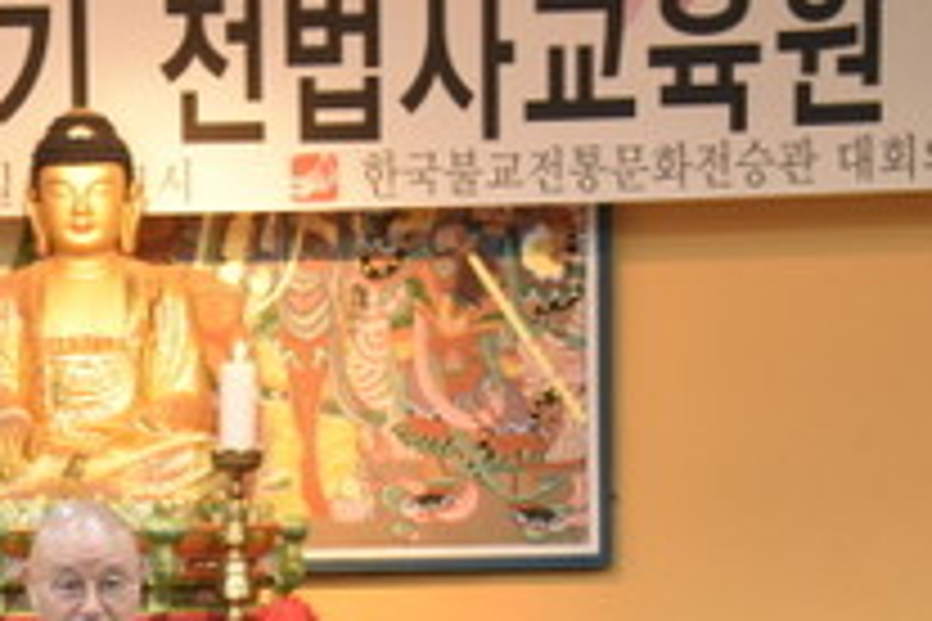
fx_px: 5410
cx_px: 149
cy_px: 752
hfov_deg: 9.8
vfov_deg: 6.5
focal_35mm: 209
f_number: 5
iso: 2000
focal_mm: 72
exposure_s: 1/60
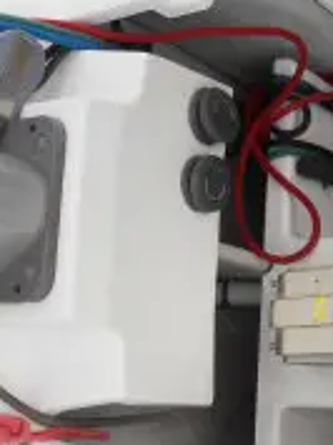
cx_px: 446
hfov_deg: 17.9
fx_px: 977
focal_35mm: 76
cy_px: 251
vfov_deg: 25.7
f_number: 3.2
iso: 80
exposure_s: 1/250
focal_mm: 4.9
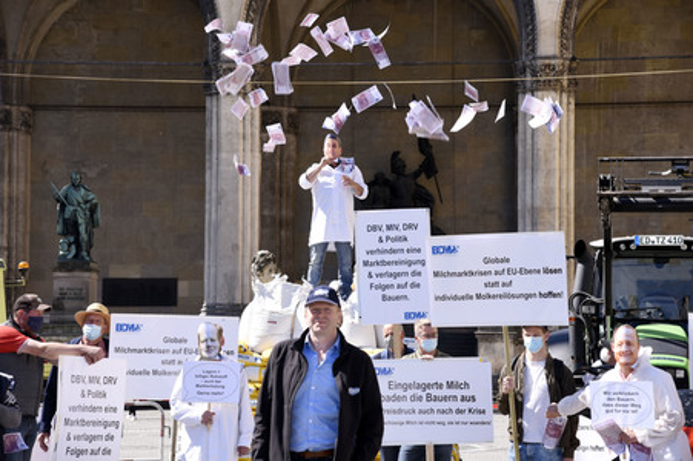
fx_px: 1827
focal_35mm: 95
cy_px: 230
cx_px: 346
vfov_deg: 14.4
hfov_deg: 21.5
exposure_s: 1/160
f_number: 8
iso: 125
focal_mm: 95
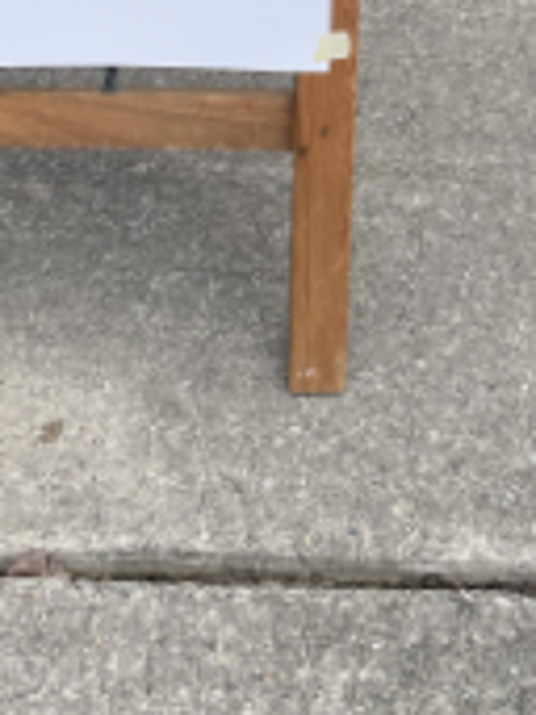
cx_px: 151
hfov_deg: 20.6
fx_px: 1468
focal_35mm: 71
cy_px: -174
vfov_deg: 24.5
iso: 32
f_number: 1.6
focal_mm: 4.2
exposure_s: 1/1855
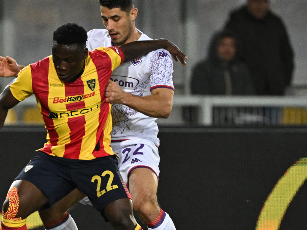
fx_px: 5631
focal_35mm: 635
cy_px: 141
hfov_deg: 3.1
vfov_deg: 2.3
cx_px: 120
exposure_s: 1/1600
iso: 5000
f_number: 4
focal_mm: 400
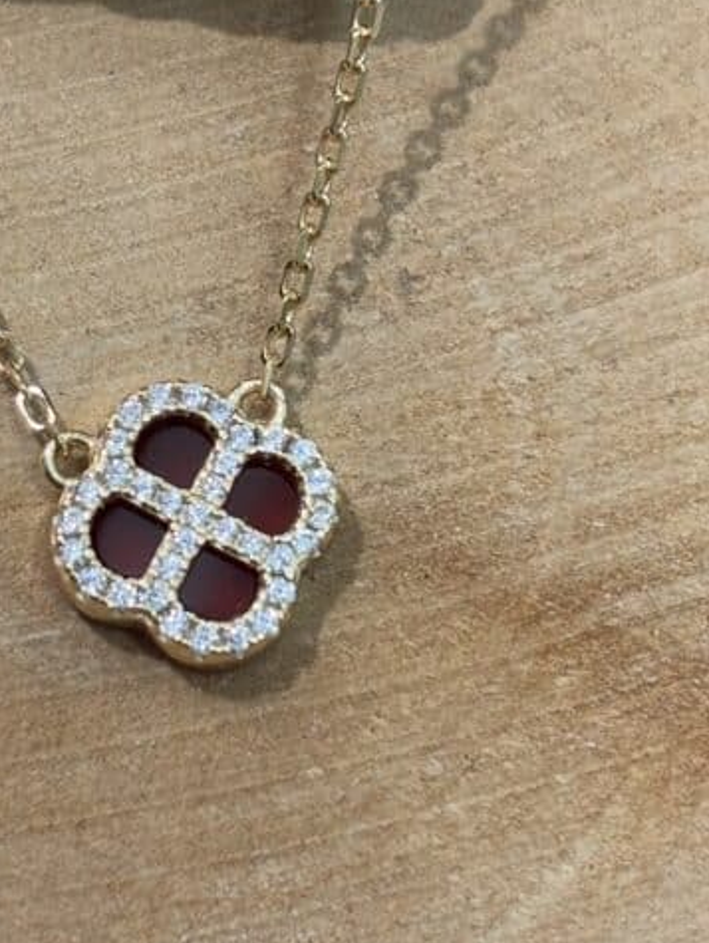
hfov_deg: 13.2
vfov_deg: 17.5
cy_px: 326
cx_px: 171
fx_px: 3055
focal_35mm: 112
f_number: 1.6
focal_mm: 5.96
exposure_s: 1/50
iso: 80
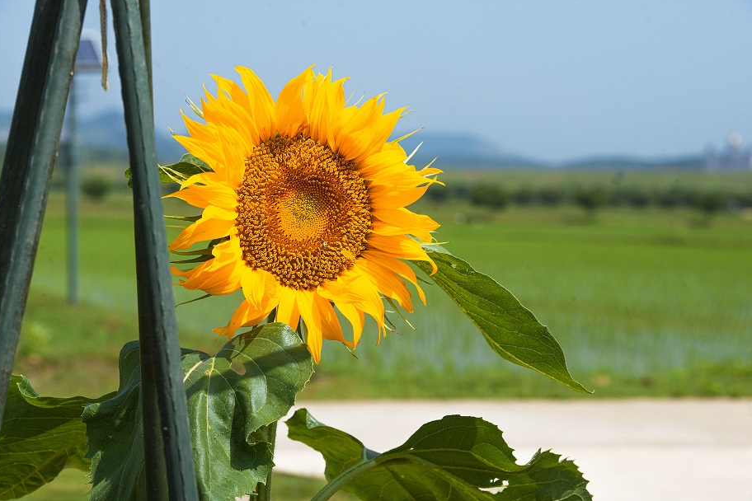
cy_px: 250
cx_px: 374
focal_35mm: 111
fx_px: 2318
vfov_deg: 12.3
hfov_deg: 18.4
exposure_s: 1/640
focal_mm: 110
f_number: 11
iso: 320
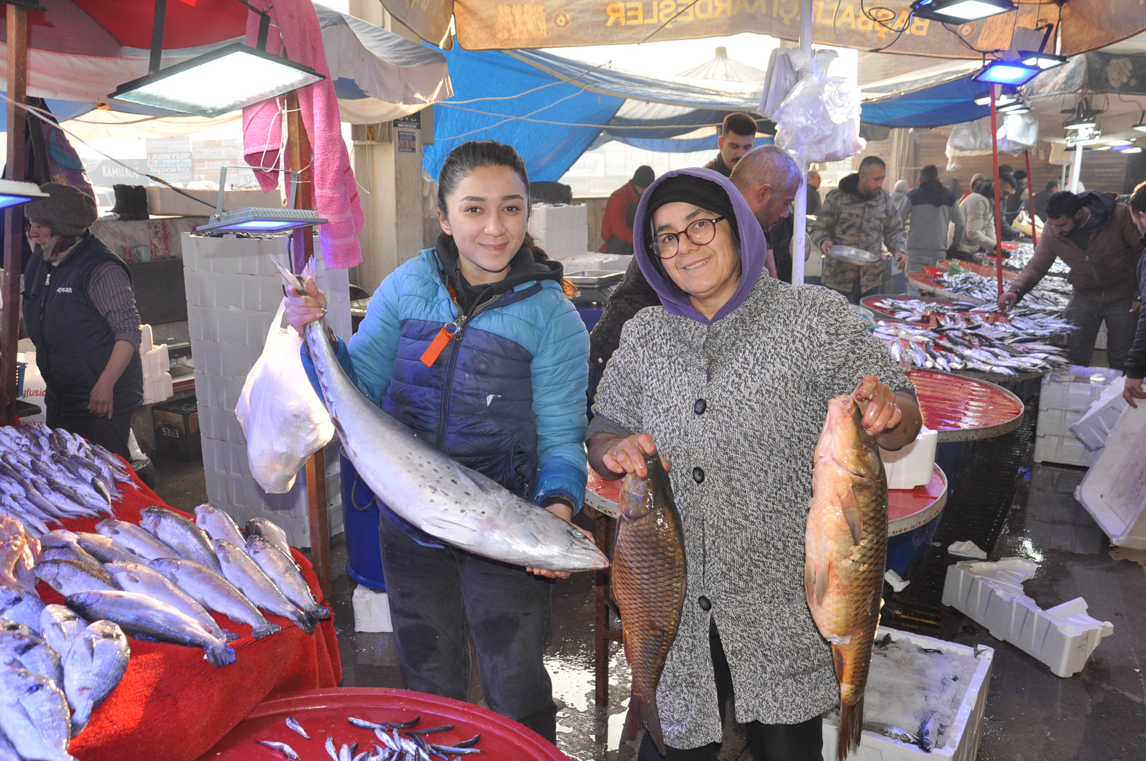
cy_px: 380
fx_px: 1002
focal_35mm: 32
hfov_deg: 59.6
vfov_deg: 41.6
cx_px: 573
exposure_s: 1/200
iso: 200
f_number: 5
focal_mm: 21
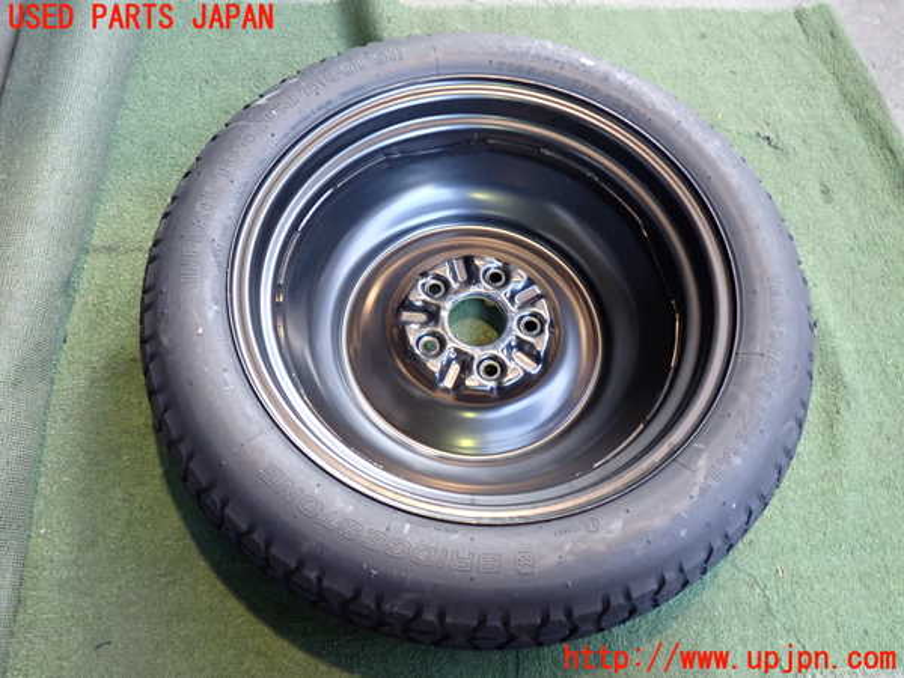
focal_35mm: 30
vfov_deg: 46.8
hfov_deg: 60.0
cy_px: 339
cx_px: 452
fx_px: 783
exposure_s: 1/30
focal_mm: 5.4
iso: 250
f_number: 2.3
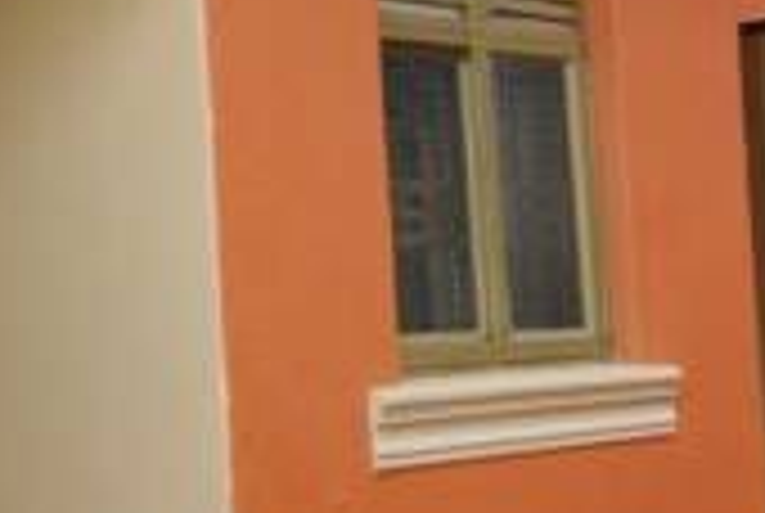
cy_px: 243
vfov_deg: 12.4
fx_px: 2363
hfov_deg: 18.1
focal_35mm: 111
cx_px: 666
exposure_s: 1/200
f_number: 3.3
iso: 640
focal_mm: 28
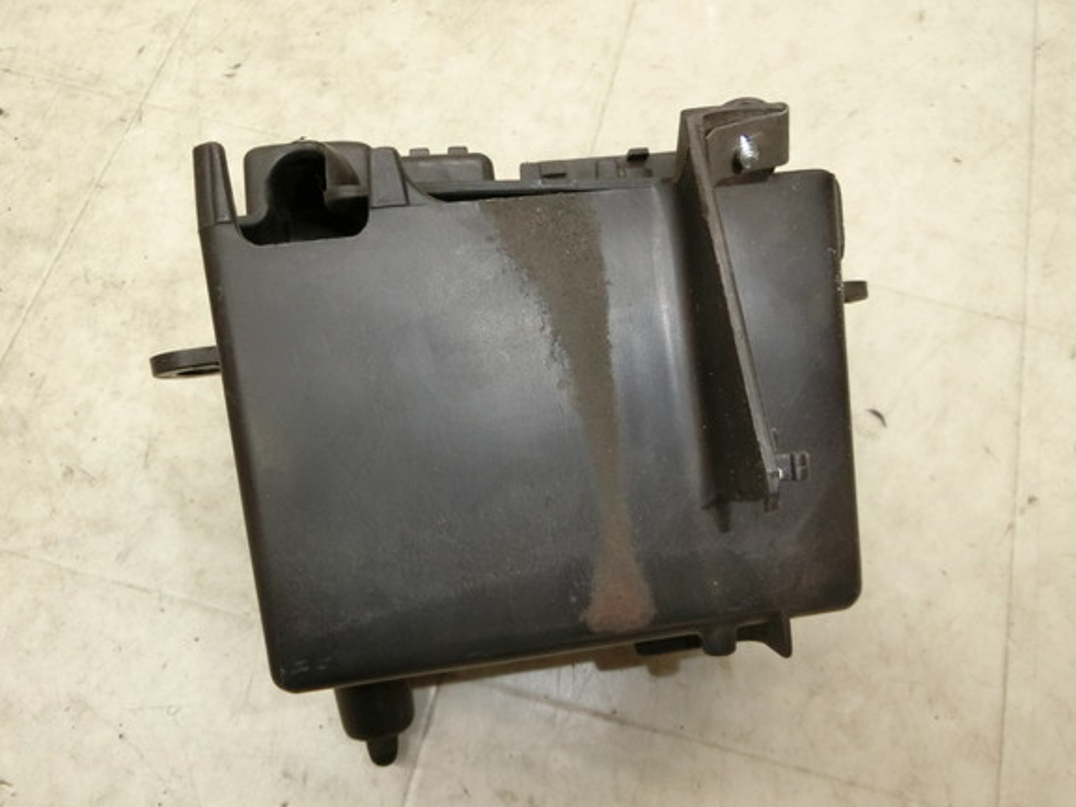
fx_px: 808
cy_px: 417
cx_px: 545
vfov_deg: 53.1
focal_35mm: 26
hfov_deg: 67.3
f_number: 3.5
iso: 320
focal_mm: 4.5
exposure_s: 1/60
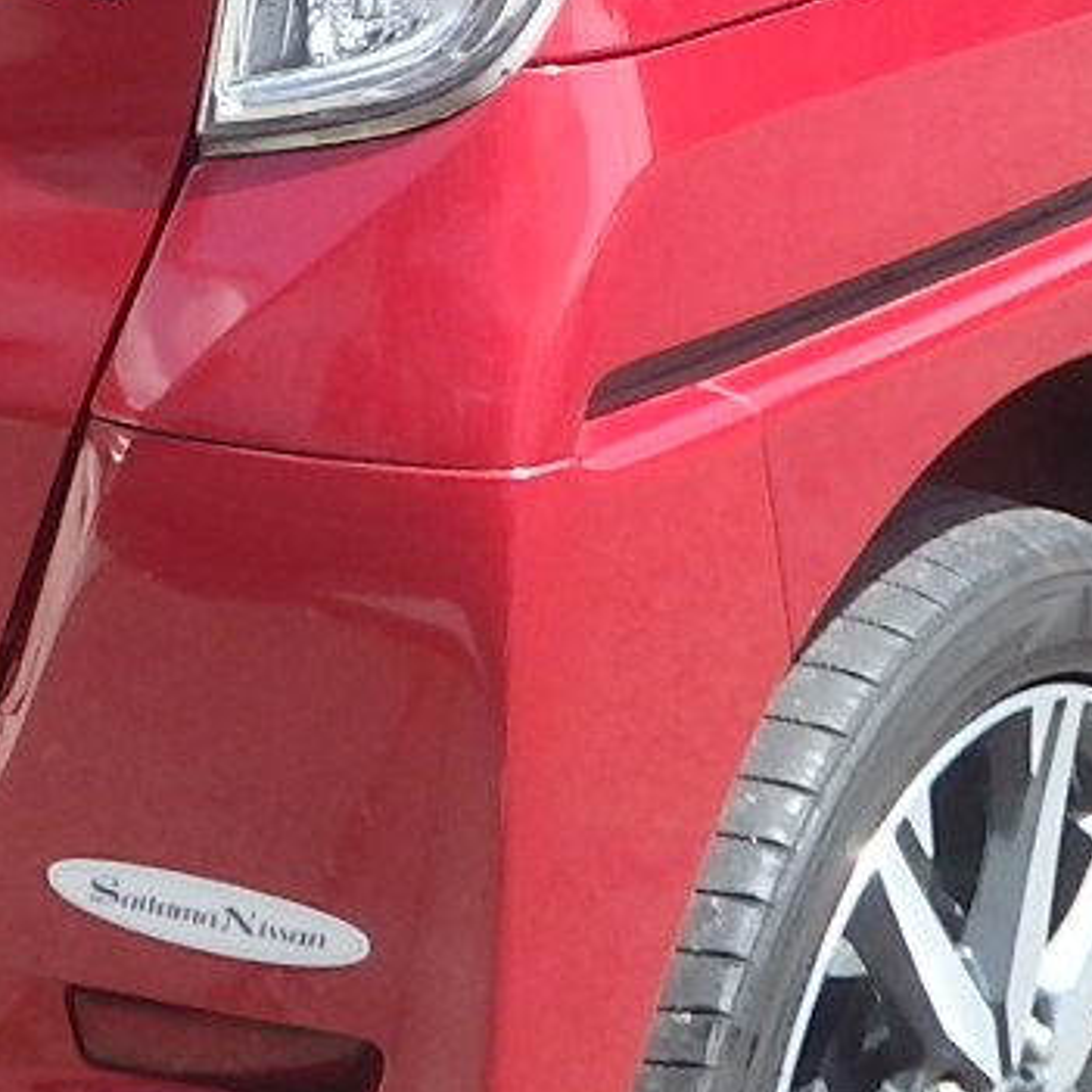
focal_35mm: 179
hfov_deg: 9.8
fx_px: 6389
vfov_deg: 9.6
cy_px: -339
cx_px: 411
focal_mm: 6.6
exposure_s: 1/500
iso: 125
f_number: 10.1
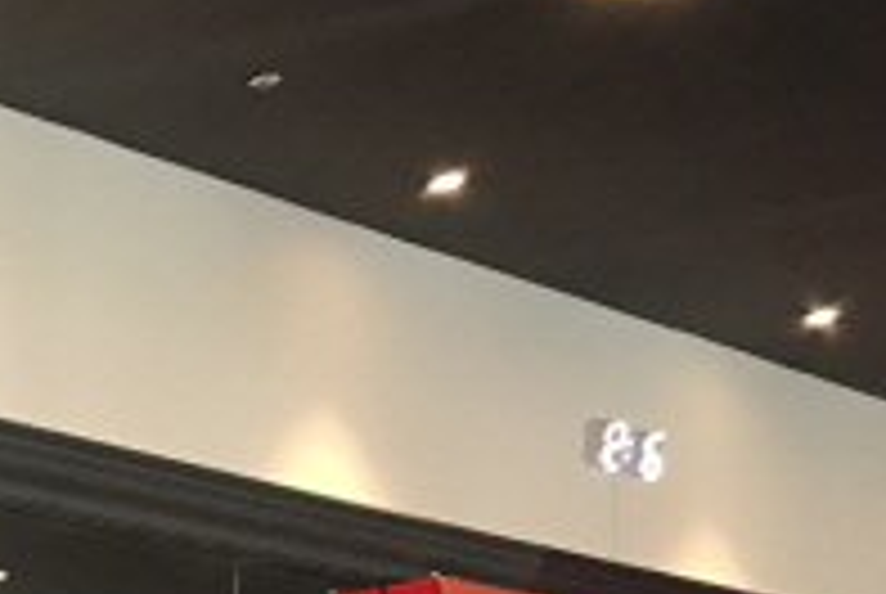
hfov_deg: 14.3
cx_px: -904
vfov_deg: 10.6
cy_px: 1220
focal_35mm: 118
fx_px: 2908
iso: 40
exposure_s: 1/30
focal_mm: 3.99
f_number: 1.8
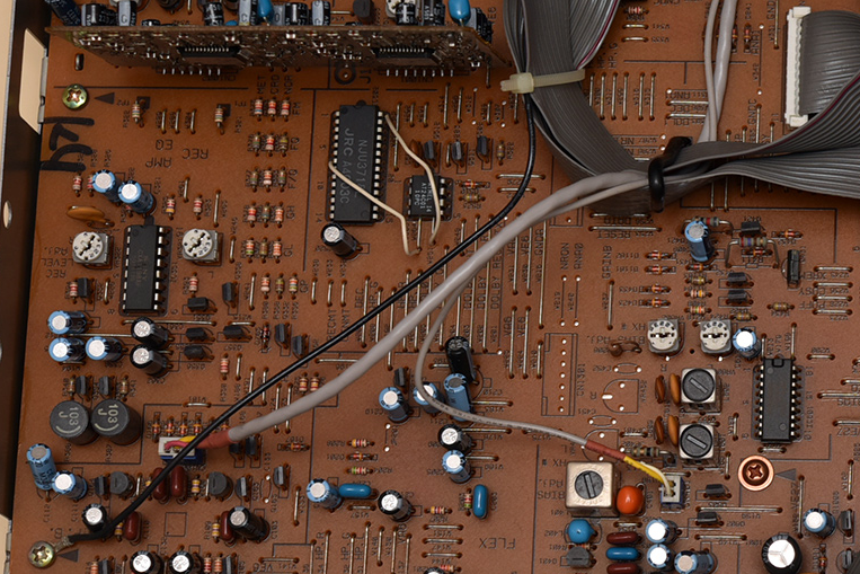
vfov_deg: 9.1
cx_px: 949
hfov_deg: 13.3
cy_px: 144
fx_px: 3608
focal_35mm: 151
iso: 280
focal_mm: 60
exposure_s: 1/60
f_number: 8
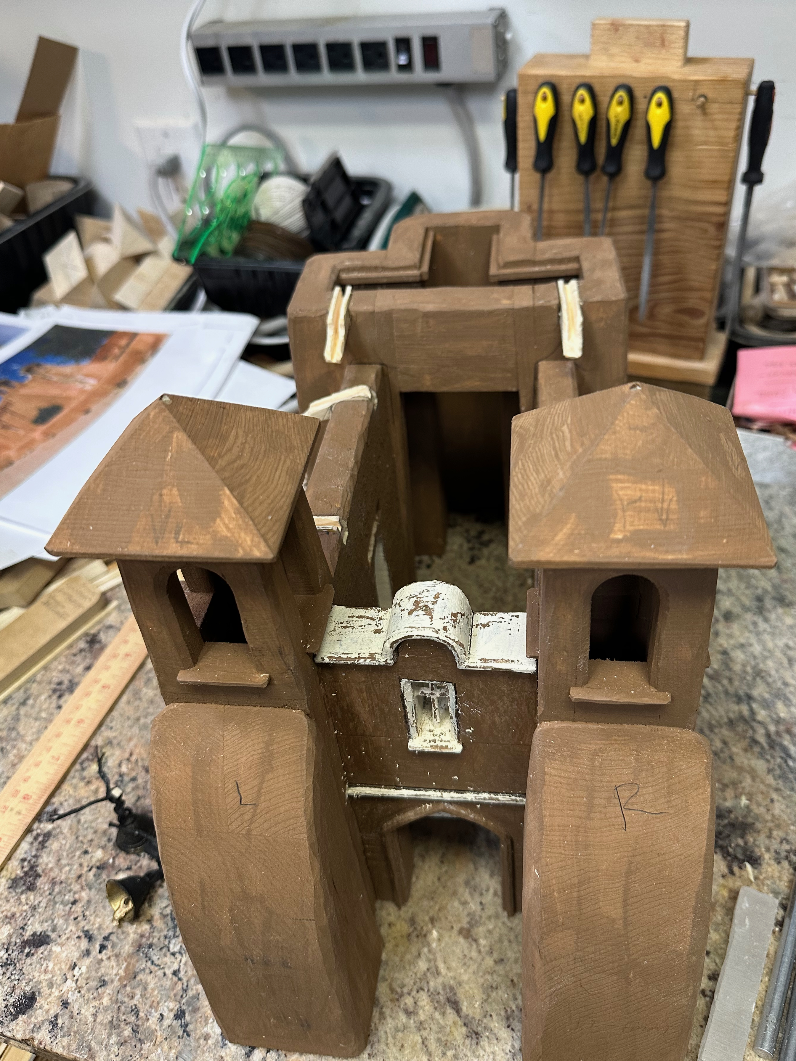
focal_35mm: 27
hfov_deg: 51.3
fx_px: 828
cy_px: 481
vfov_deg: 65.2
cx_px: 430
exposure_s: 1/120
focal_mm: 6.86
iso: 200
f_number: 1.78
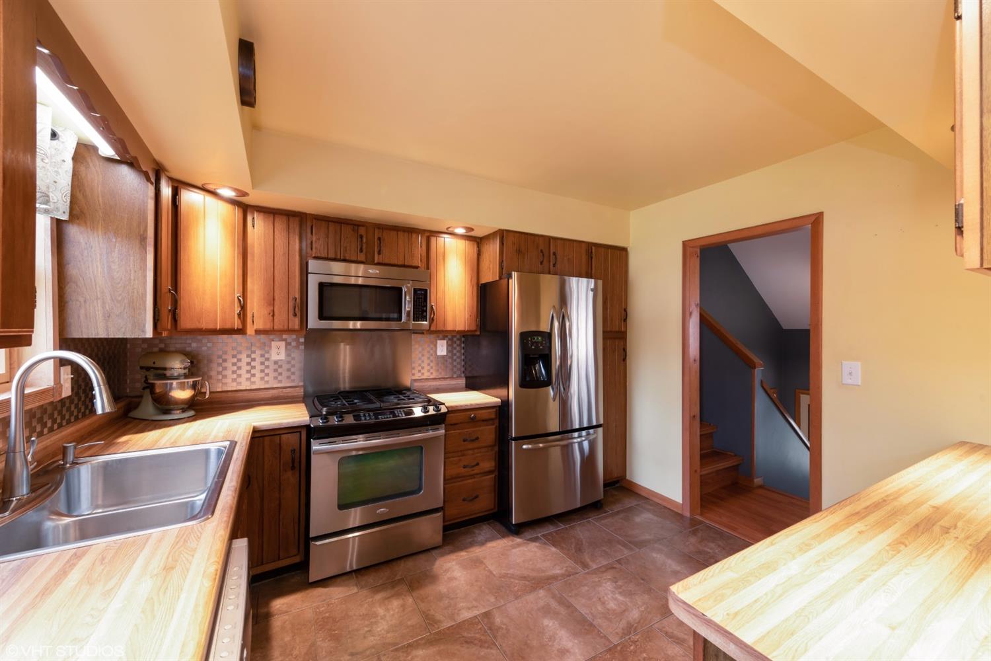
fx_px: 385
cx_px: 496
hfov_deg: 104.3
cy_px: 330
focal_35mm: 14
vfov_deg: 81.2
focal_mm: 14
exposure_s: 1/2.5
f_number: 11
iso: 200
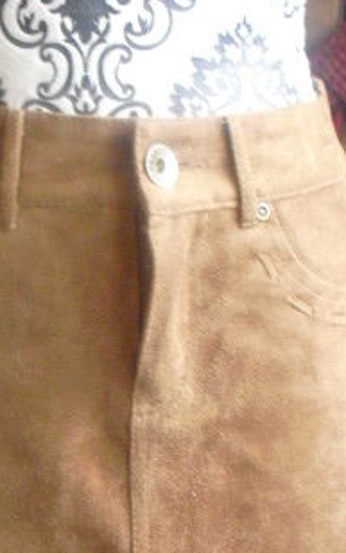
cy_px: 480
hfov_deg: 16.5
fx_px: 1192
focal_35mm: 79
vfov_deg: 25.5
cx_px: 136
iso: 800
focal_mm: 6.3
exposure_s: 1/25
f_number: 3.1
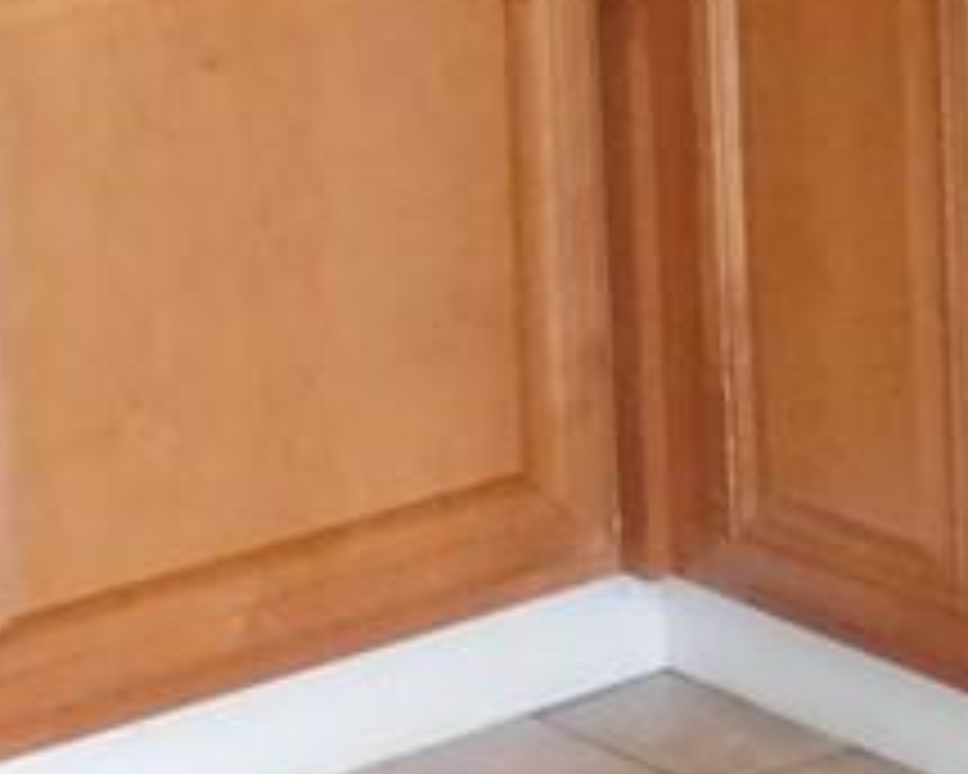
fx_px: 4784
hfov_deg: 11.2
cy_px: -716
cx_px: 1297
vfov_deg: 8.8
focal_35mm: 167
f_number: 3
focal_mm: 4
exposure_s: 1/30
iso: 400
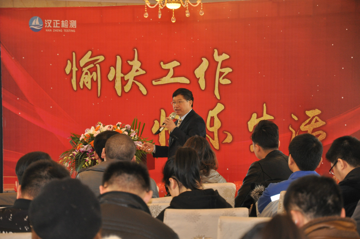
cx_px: 180
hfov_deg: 13.1
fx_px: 1573
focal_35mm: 158
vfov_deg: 8.7
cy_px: 120
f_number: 5.6
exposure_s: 1/60
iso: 800
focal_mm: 105
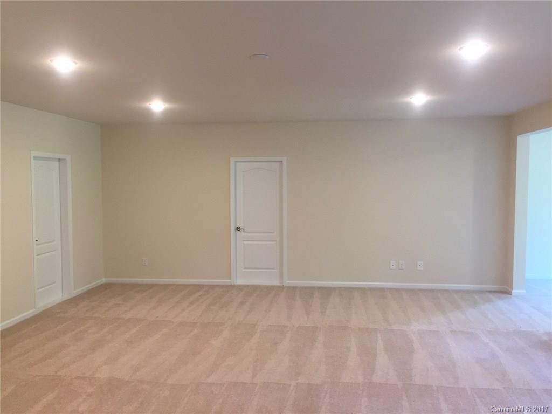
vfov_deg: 48.2
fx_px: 462
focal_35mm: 29
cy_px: 207
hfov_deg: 61.7
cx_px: 276
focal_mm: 4.15
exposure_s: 1/30
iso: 80
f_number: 2.2
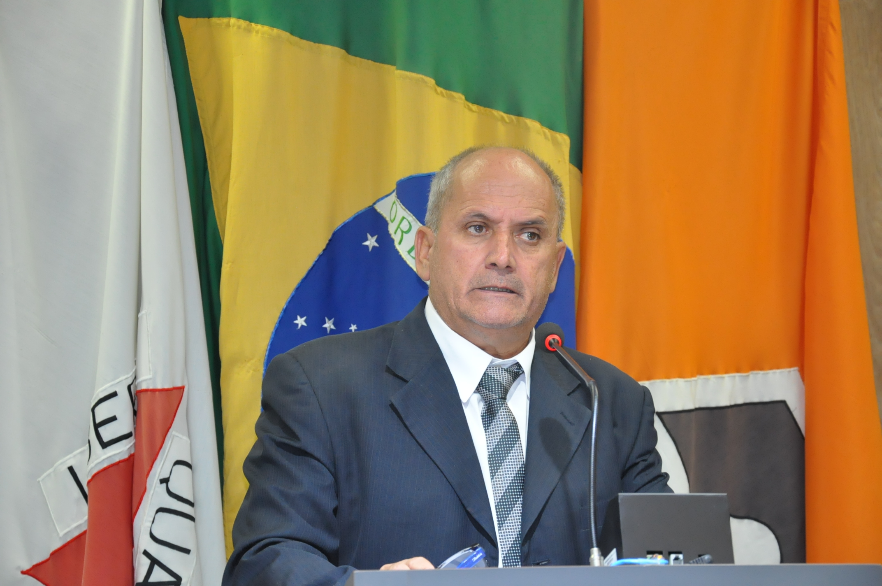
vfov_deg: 13.0
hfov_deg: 19.5
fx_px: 2569
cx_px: 441
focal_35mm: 105
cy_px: 293
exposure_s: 1/60
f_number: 5.3
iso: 2000
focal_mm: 70
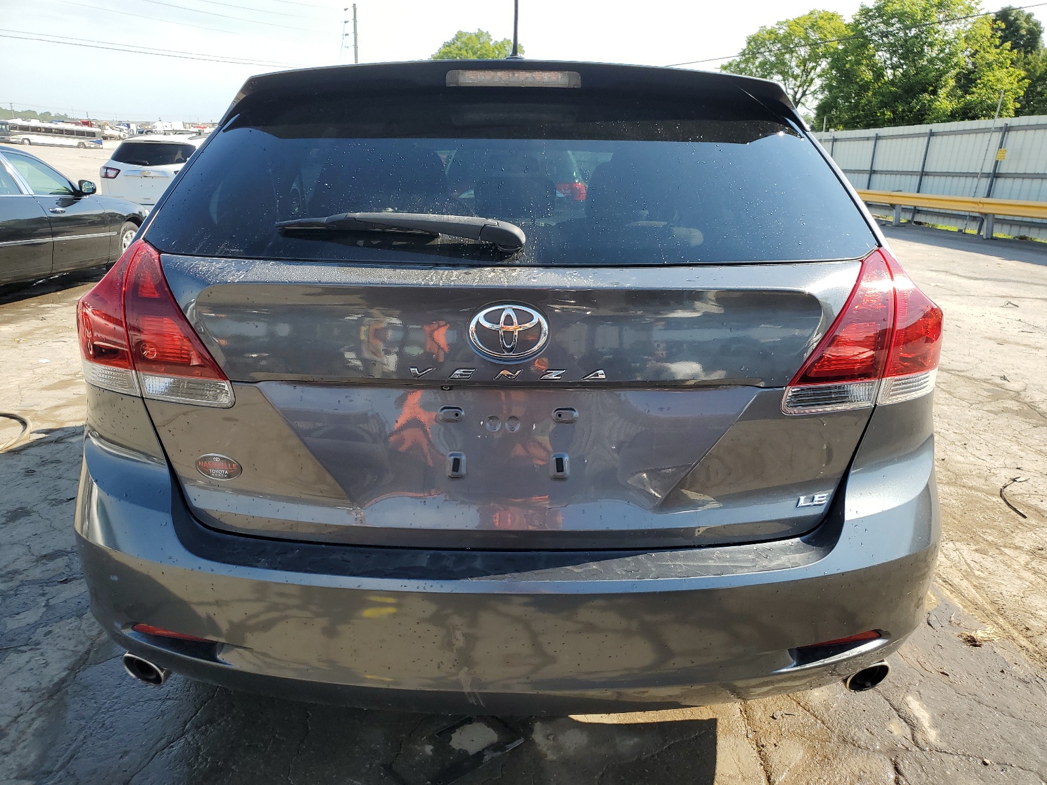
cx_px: 524
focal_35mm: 26
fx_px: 786
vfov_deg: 53.1
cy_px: 392
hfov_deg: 67.3
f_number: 1.5
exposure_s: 1/1250
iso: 50
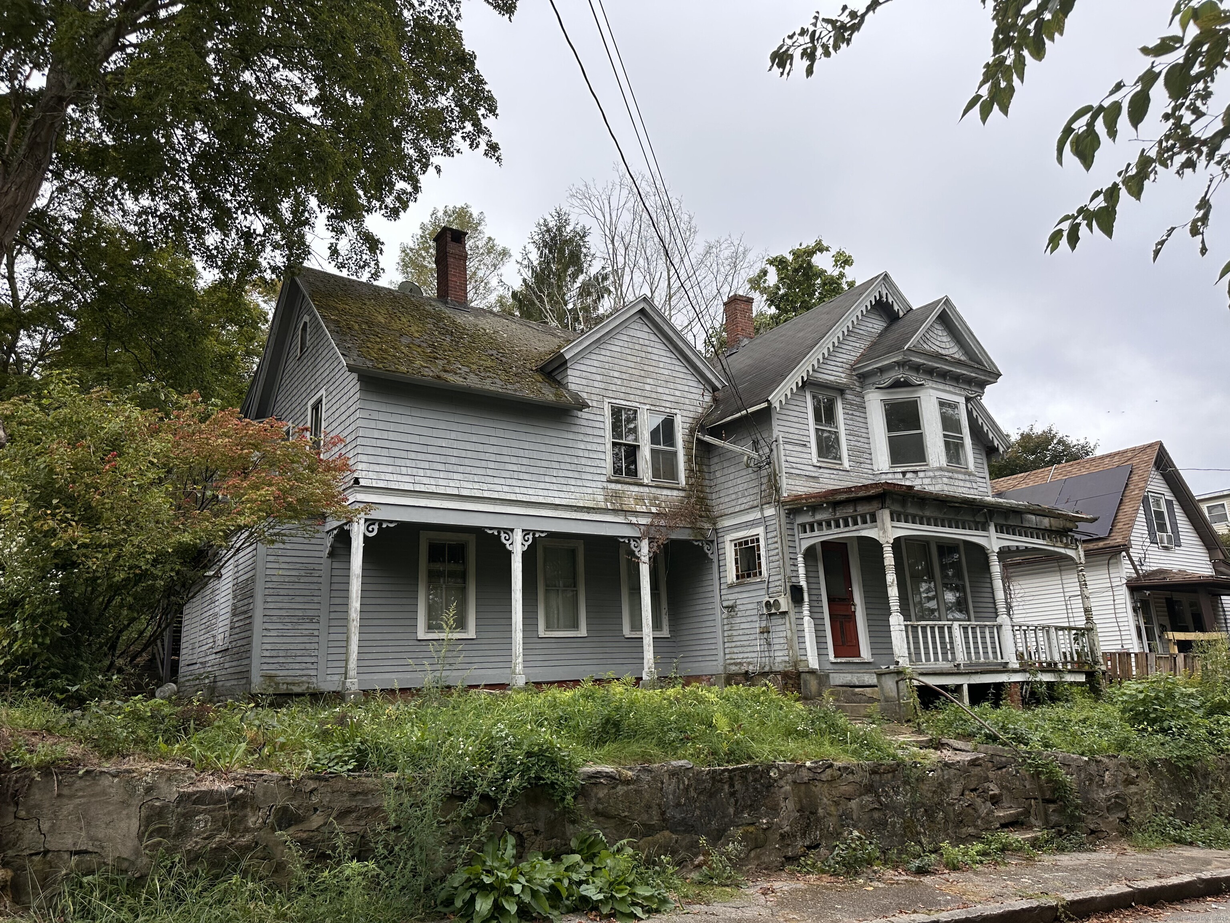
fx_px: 853
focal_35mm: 24
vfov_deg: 56.8
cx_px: 615
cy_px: 462
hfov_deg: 71.6
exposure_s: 1/1812
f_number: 1.78
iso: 80
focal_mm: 6.86
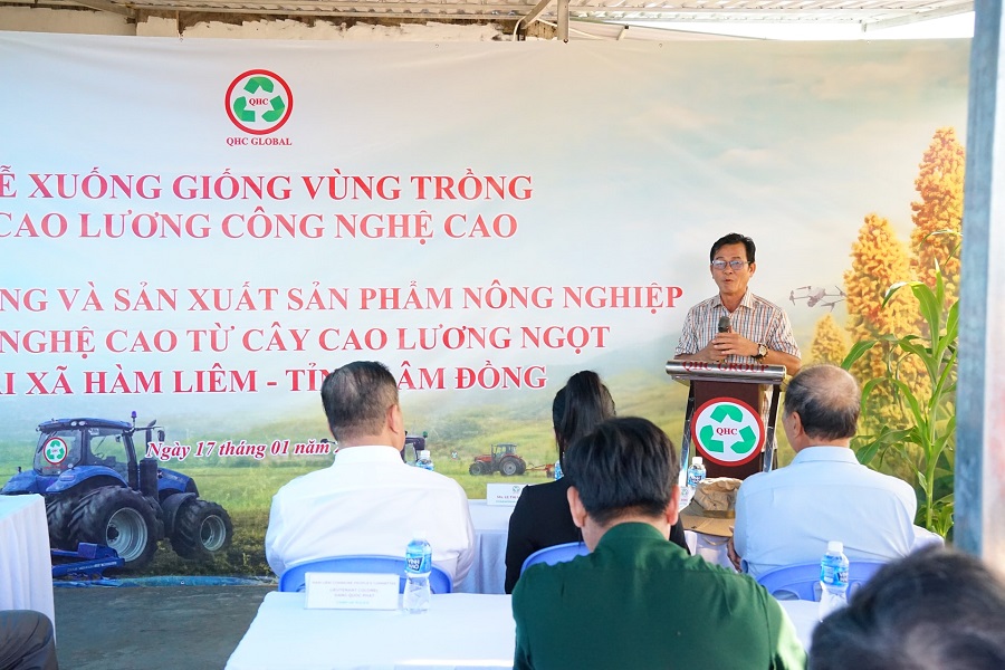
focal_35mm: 40
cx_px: 502
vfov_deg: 33.4
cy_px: 335
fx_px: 1117
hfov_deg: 48.5
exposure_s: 1/1000
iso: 5000
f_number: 7.1
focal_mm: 40
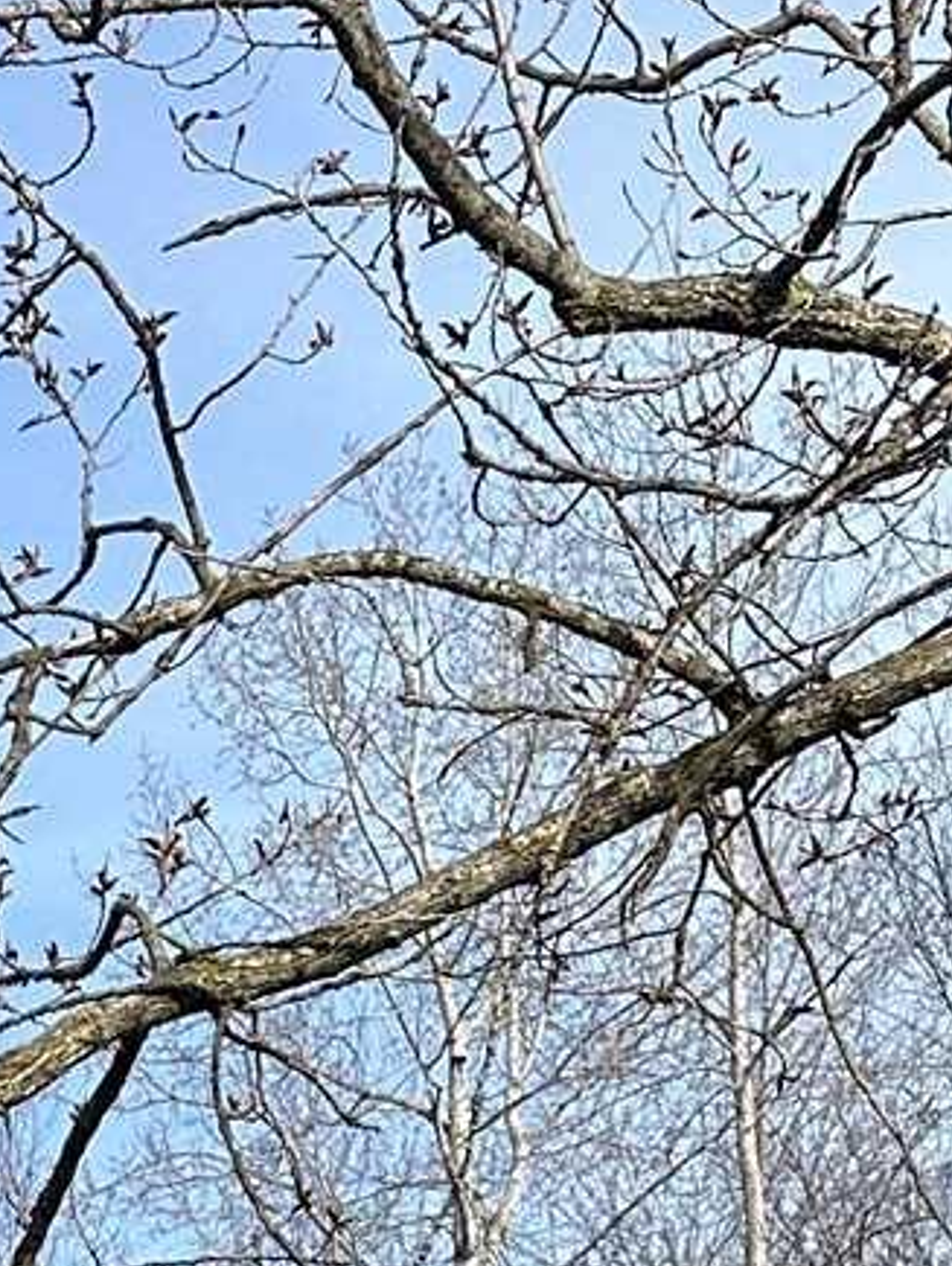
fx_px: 4650
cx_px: -1505
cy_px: 2477
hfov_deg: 9.9
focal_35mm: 127
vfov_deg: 13.4
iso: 80
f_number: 1.78
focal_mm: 6.86
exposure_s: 1/2591
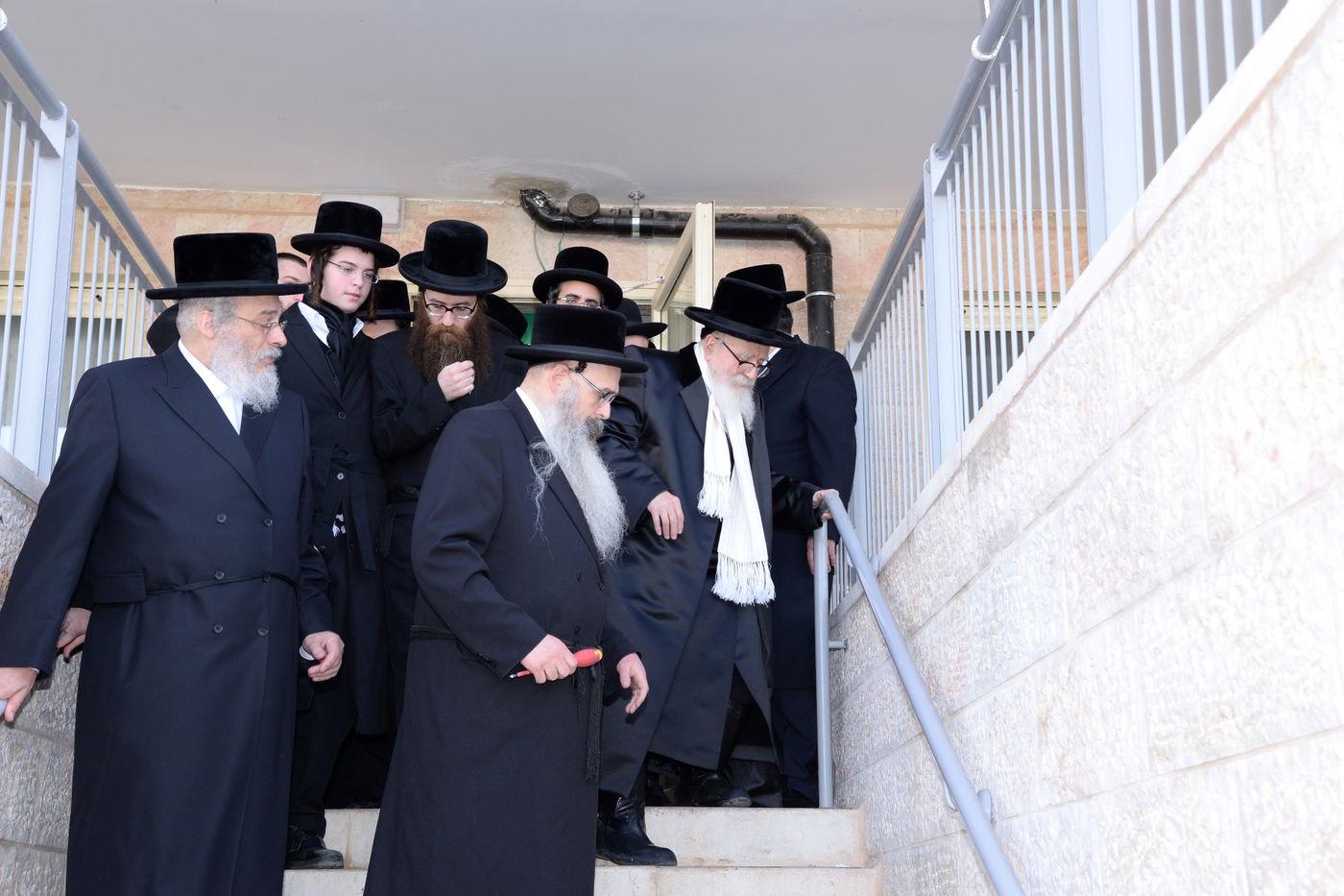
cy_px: 448
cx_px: 672
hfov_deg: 41.1
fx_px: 1792
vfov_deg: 28.1
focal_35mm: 48
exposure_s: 1/200
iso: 640
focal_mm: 48
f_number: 7.1
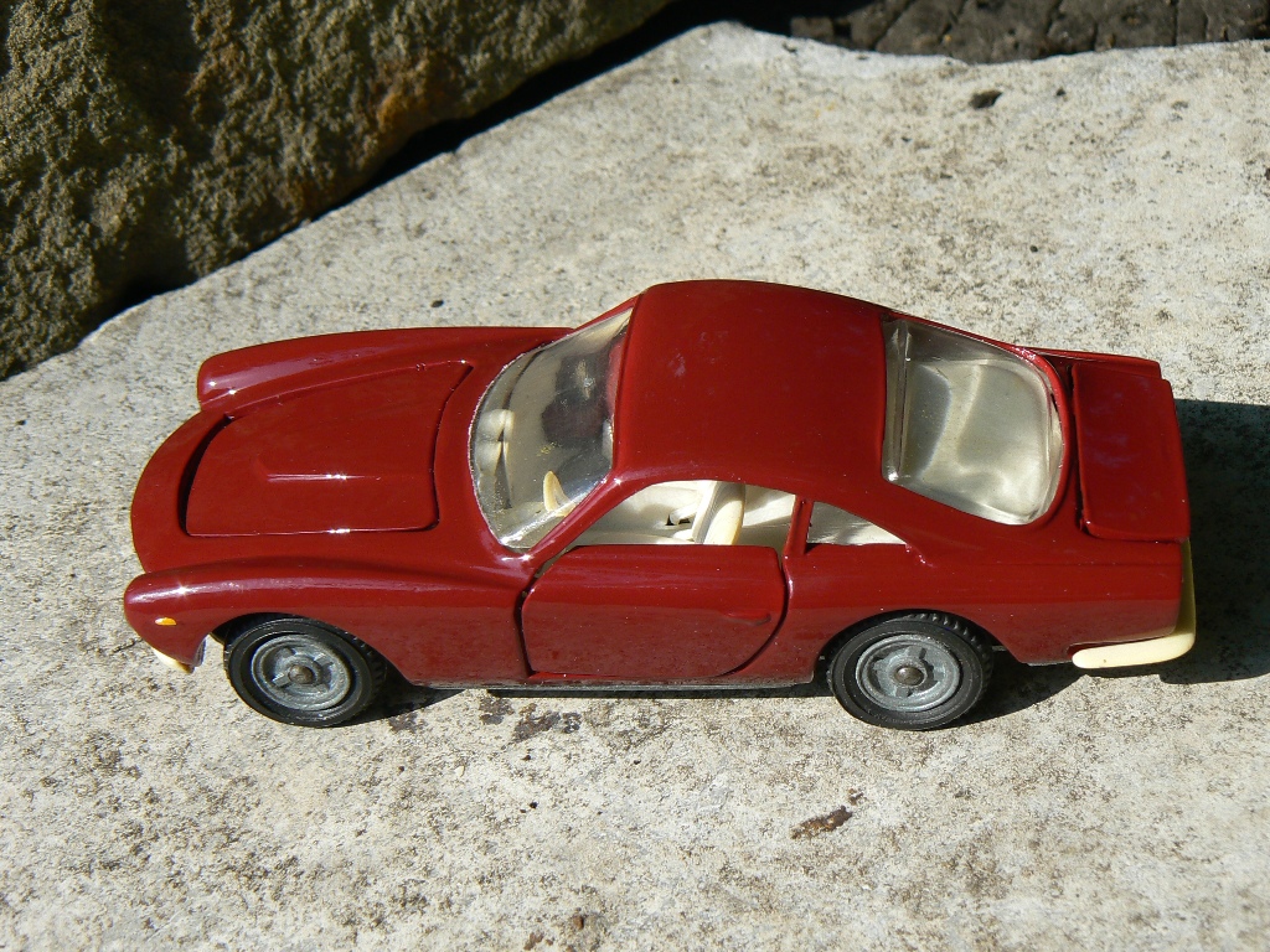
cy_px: 476
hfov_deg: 27.8
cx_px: 635
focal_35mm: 70
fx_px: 2568
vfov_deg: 21.0
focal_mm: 11.6
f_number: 6.3
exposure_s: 1/500
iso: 80
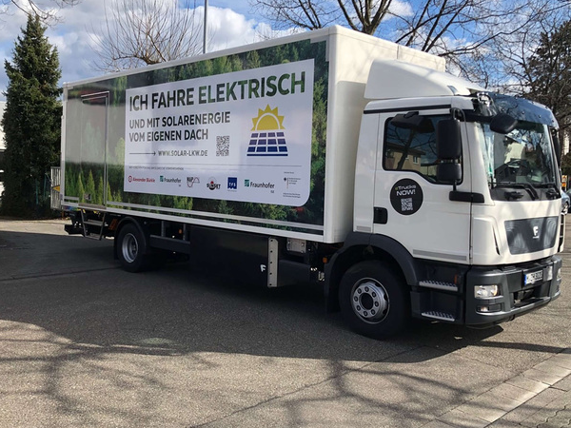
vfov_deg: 41.8
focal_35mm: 34
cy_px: 195
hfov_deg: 53.9
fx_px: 561
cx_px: 257
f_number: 1.8
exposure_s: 1/1517
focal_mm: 4
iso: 20
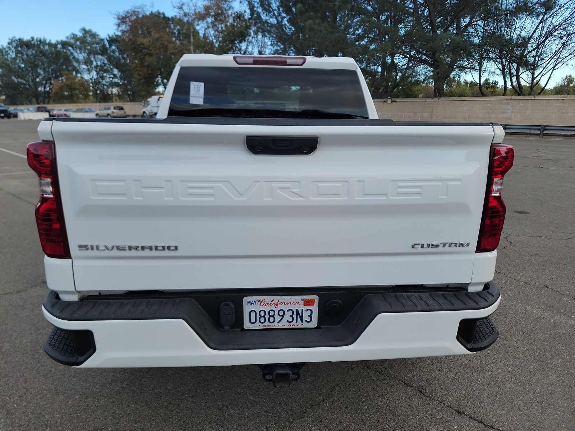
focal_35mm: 24
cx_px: 288
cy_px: 216
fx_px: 399
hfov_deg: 71.6
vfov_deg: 56.8
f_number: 1.8
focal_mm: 6.7
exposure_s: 1/306
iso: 50
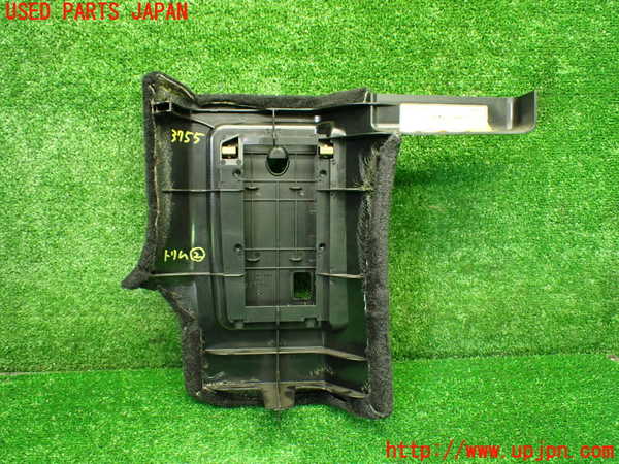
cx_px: 310
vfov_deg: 46.8
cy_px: 232
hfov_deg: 60.0
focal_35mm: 30
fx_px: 536
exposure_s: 1/60
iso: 800
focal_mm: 5.4
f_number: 2.3
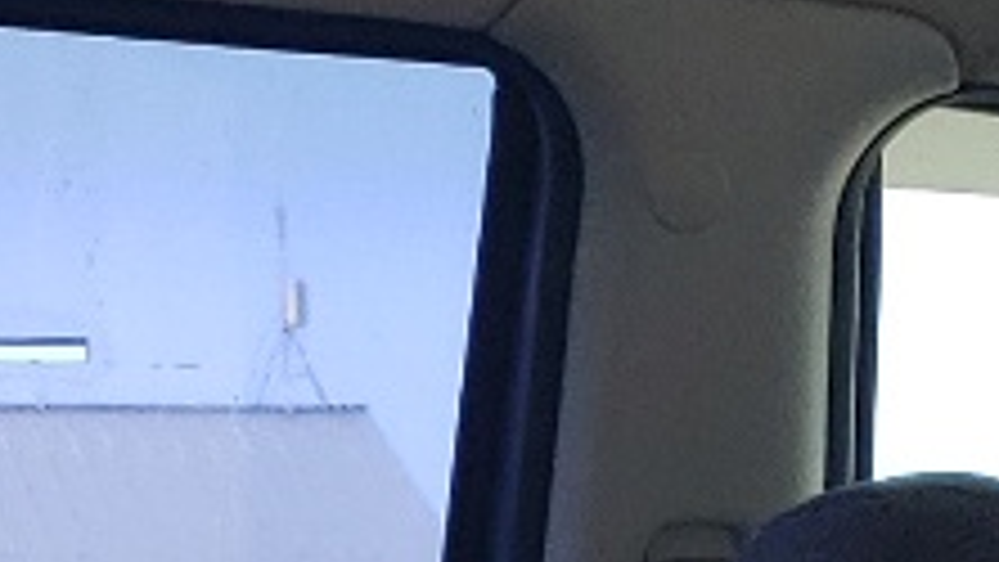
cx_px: -36
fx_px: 5405
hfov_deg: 10.5
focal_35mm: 204
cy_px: 2540
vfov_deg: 5.1
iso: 50
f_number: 1.5
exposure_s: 1/417
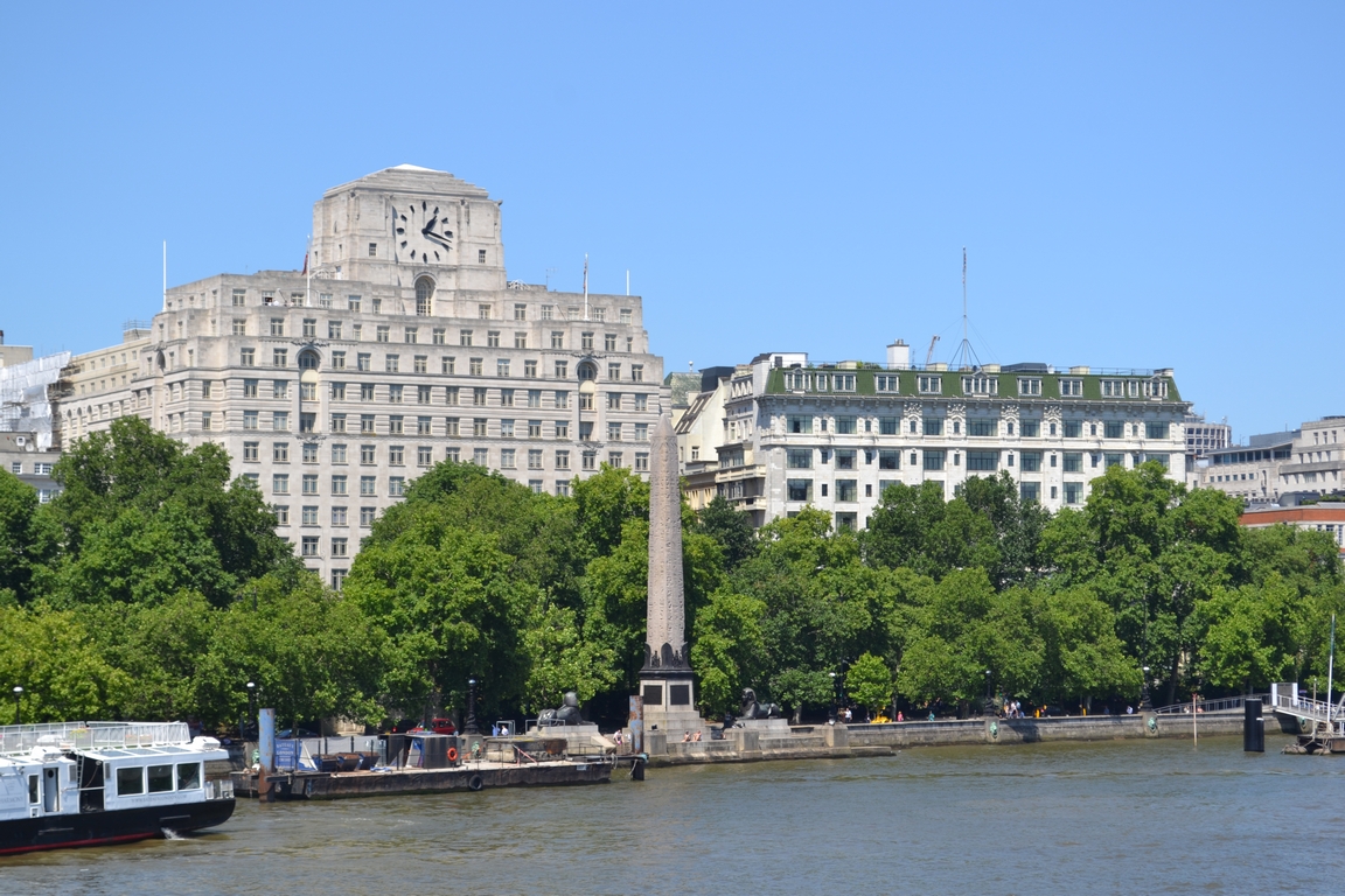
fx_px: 3082
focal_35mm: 82
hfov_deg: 24.6
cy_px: 448
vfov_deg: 16.6
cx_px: 672
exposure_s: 1/200
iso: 100
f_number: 7.1
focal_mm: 55
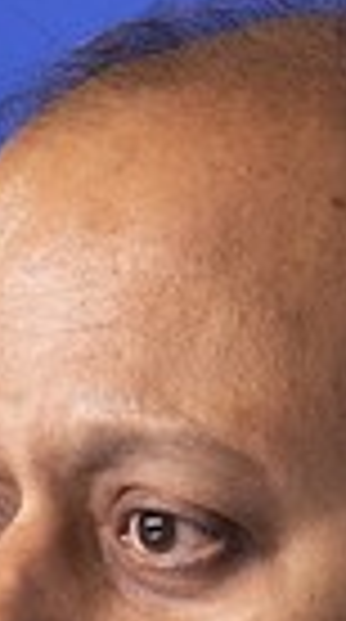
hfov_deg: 0.6
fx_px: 31969
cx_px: 288
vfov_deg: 1.1
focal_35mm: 1948
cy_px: 1001
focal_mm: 200
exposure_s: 1/125
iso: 800
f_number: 2.8
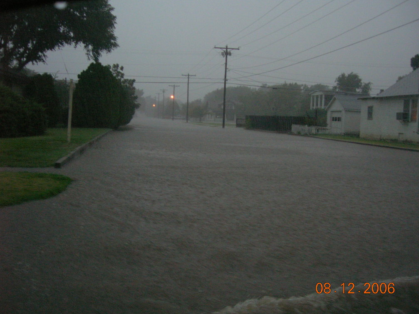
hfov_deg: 52.6
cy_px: 160
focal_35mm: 35
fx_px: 424
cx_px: 209
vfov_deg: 40.7
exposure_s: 1/60
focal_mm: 5.7
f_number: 2.9
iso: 200
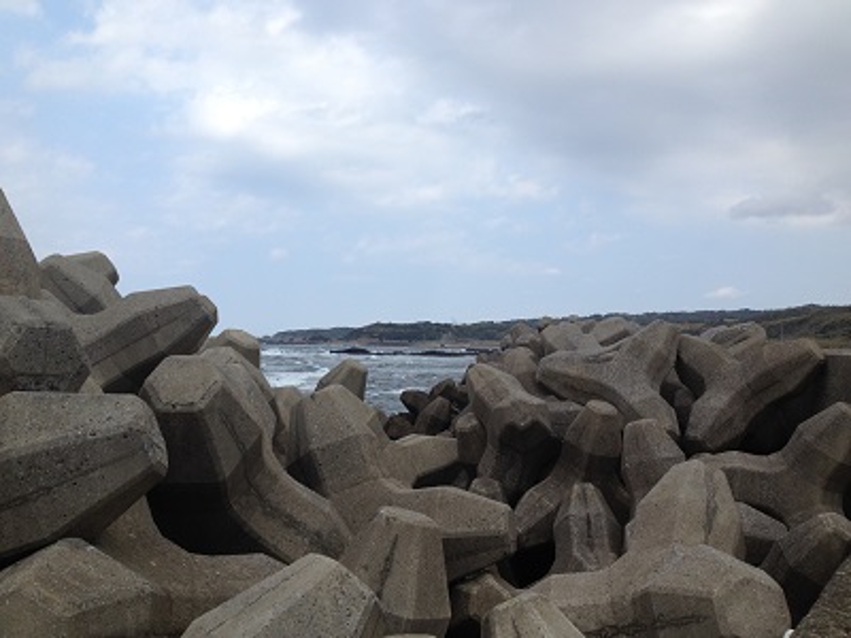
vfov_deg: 40.7
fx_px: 860
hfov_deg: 52.6
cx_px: 426
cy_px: 319
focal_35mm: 35
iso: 50
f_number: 2.4
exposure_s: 1/1082
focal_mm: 4.28
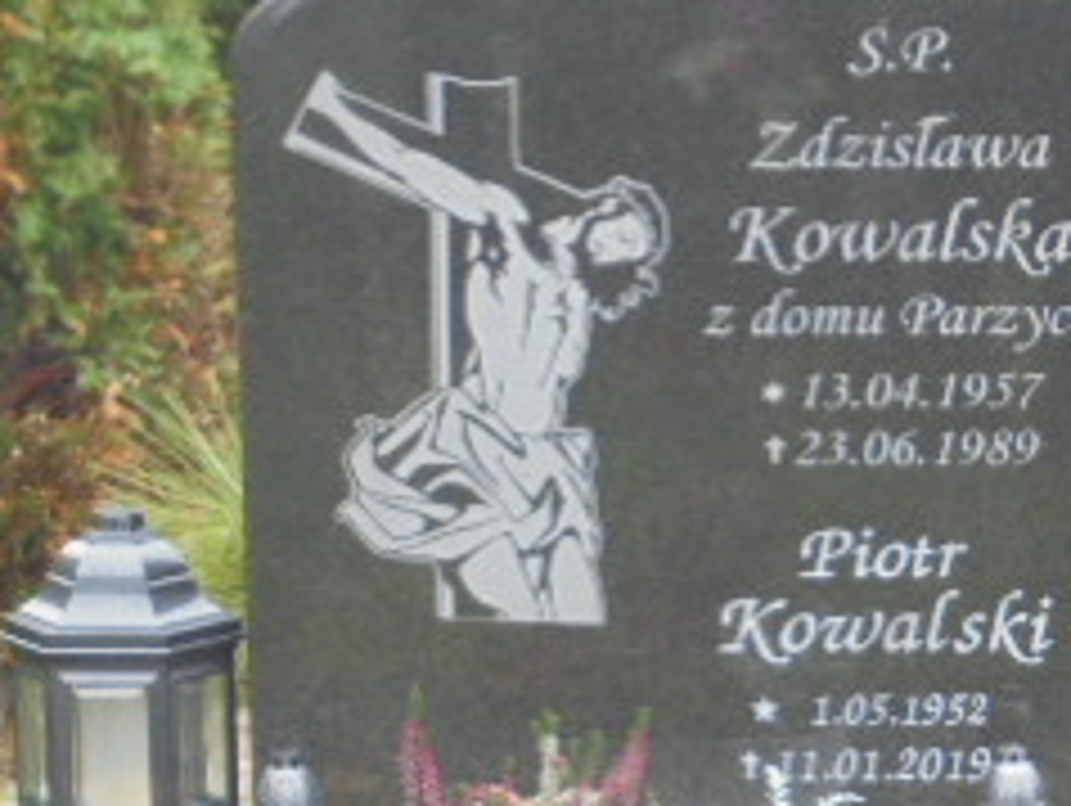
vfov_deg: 8.6
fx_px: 5327
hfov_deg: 11.4
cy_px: 901
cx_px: 1084
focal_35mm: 172
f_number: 5.6
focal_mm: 11.5
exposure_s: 1/30
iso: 100
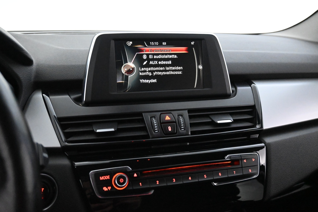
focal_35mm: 32
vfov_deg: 41.7
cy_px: 106
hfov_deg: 59.5
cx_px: 159
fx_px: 278
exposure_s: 1/60
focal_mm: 21
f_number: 4
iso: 11400
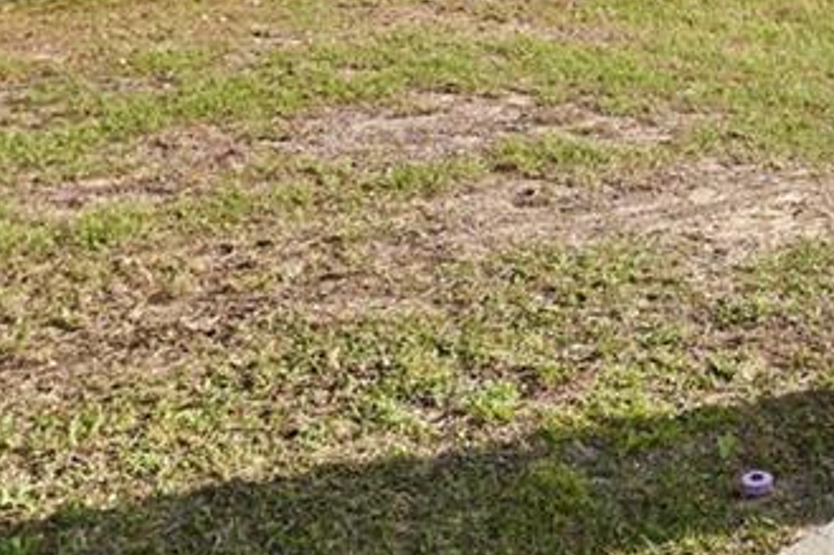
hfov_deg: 27.5
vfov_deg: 17.4
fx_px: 1574
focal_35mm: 68
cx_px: 880
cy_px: -342
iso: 100
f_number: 7.1
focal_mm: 14
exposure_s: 1/160
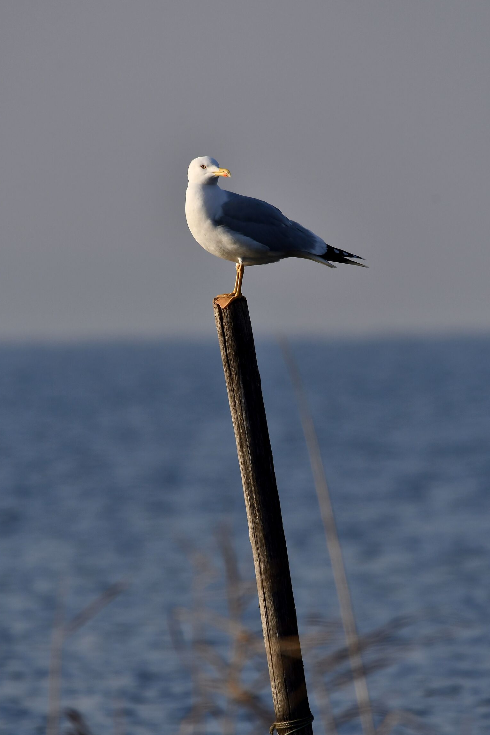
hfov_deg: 1.5
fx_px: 19152
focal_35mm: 938
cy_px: 369
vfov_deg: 2.2
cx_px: 246
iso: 450
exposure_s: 1/2000
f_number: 8
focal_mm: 600
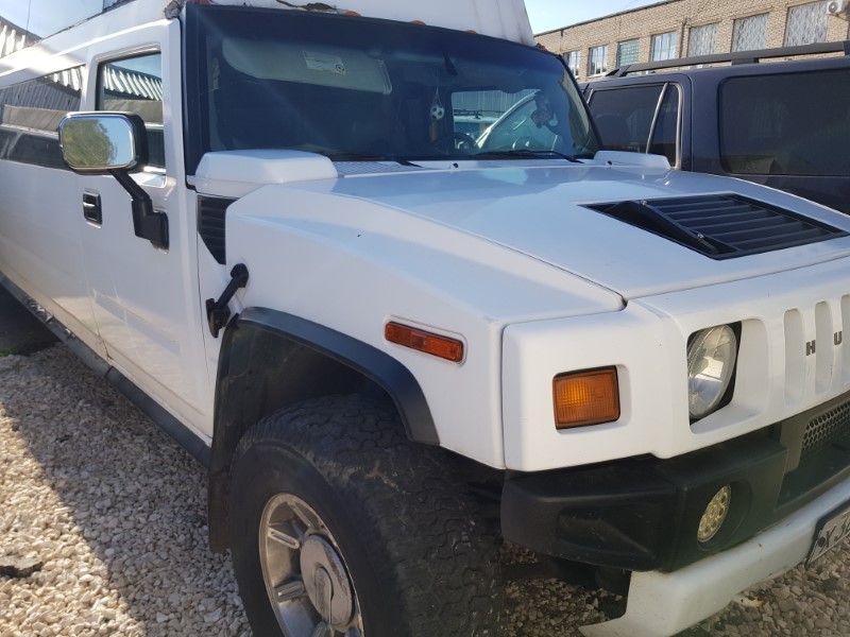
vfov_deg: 53.1
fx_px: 638
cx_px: 425
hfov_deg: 67.3
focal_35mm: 26
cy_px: 318
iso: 40
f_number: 1.7
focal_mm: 4.2
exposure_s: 1/1316
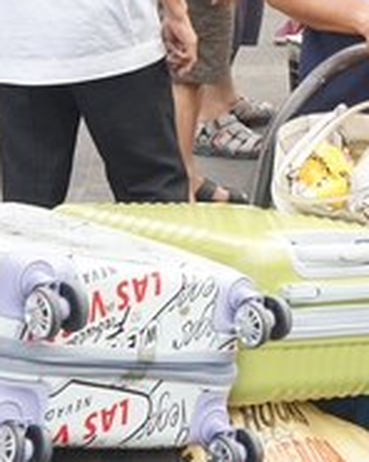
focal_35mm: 117
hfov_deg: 12.5
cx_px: 551
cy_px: -49
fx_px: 1597
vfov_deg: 16.0
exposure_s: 1/320
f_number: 9
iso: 2500
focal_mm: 36
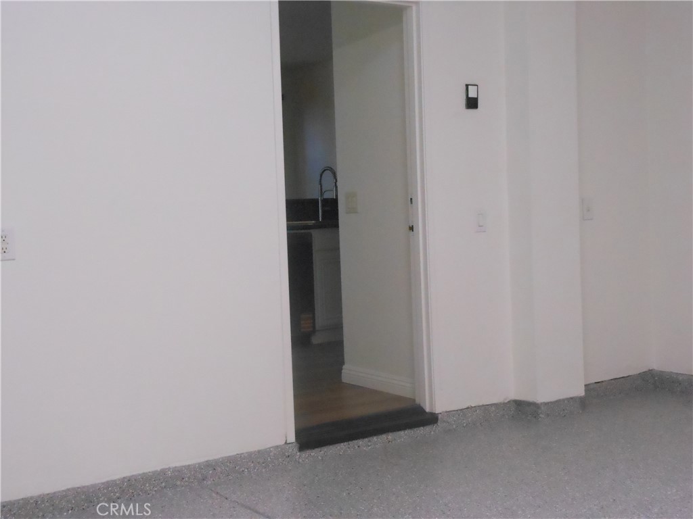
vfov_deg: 32.2
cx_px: 346
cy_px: 260
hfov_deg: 42.1
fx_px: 901
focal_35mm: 45
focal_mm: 8.1
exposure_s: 1/80
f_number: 4.6
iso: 800
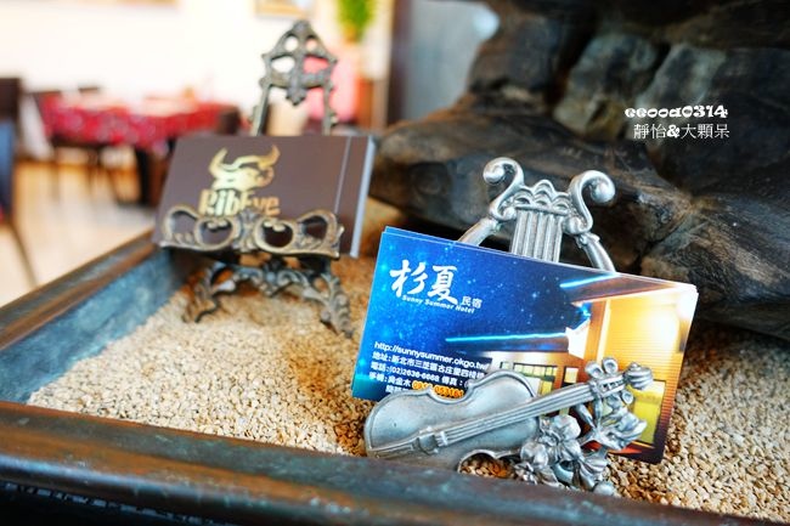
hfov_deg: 73.8
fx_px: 527
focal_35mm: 24
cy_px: 263
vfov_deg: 53.1
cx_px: 395
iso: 400
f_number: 1.8
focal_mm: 8.8
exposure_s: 1/30
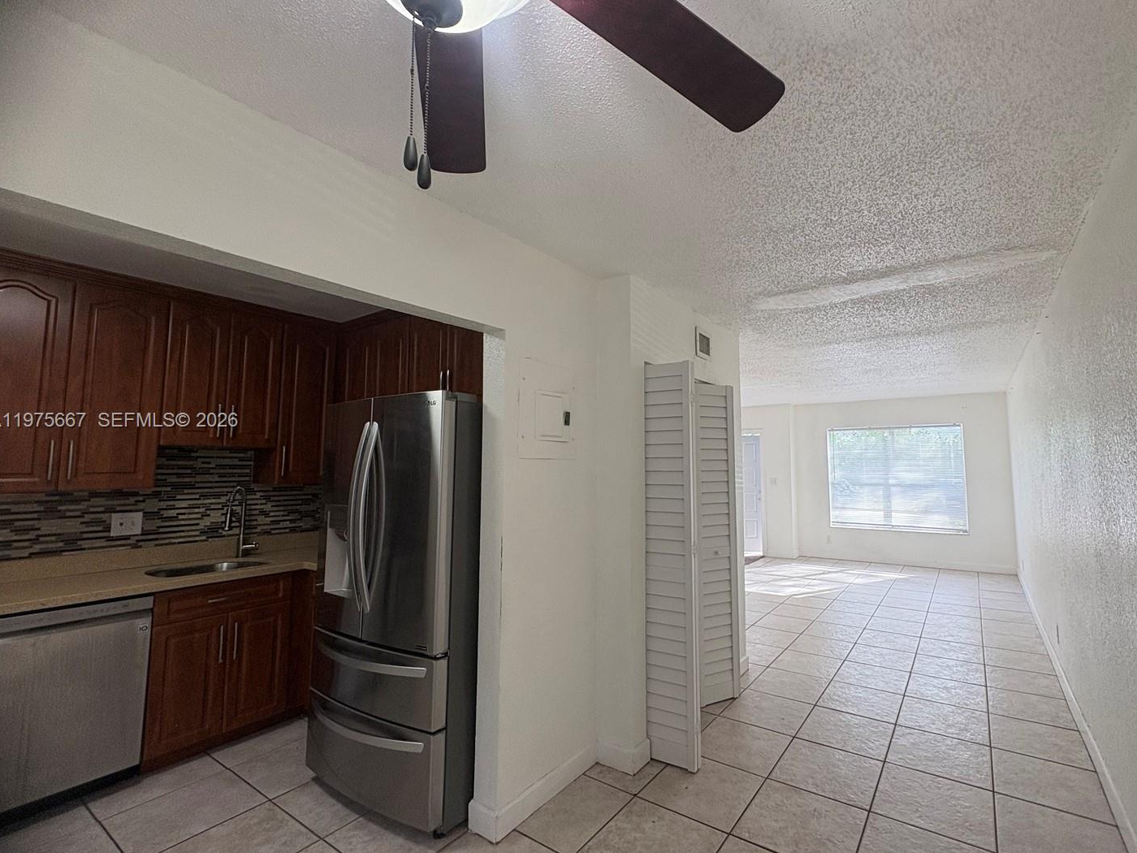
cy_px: 422
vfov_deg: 78.1
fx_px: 526
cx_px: 635
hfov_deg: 94.1
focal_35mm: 16
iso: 100
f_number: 2.2
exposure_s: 1/120
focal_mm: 2.22
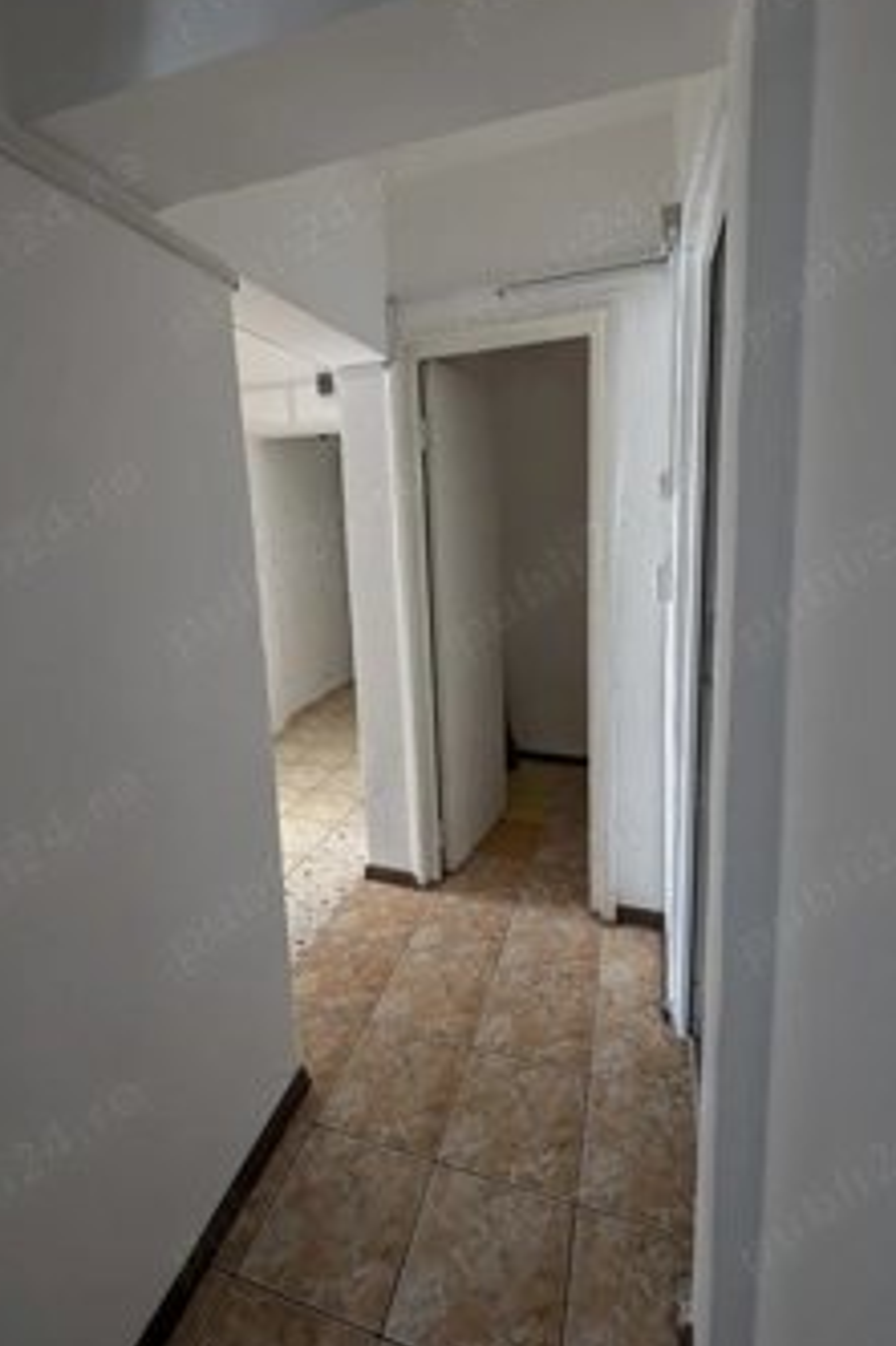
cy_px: 620
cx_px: 438
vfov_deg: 100.2
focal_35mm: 15
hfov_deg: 77.3
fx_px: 561
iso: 501
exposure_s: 1/30
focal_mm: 2.23
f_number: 1.95
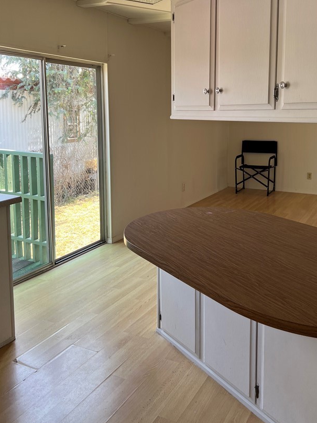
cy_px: 158
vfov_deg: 54.7
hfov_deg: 42.6
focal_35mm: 33
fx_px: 403
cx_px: 200
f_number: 1.5
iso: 64
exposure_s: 1/166
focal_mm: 5.7
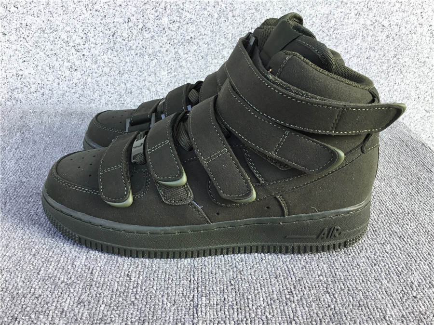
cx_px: 217
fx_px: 389
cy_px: 162
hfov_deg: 58.4
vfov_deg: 45.4
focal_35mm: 31
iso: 25
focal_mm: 3.3
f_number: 2.4
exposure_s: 1/100
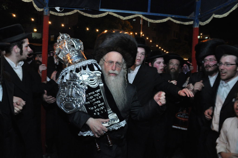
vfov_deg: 47.8
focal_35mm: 27
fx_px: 178
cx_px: 119
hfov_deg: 67.4
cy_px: 79
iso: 1600
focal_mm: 18
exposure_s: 1/50
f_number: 5
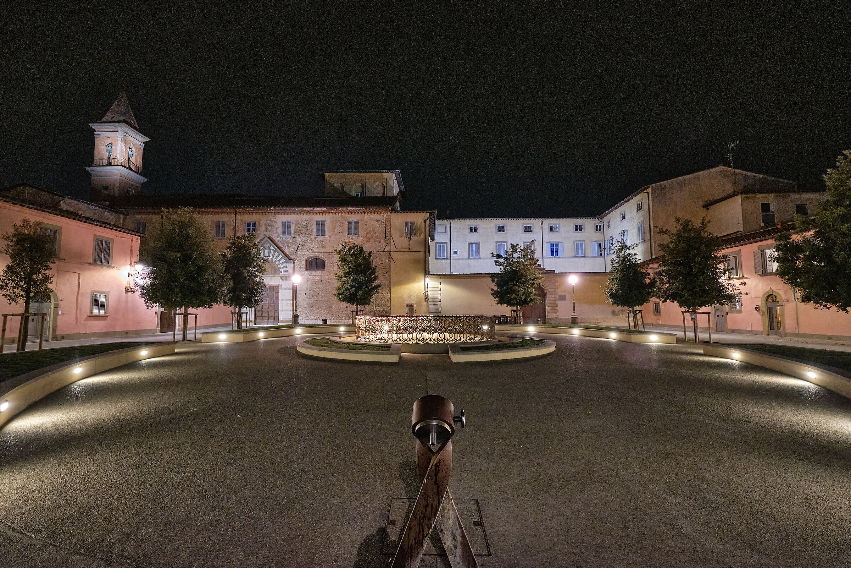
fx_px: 355
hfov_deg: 100.4
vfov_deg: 77.3
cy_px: 284
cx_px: 426
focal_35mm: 15
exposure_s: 1/10
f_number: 4
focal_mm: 10
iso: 3200
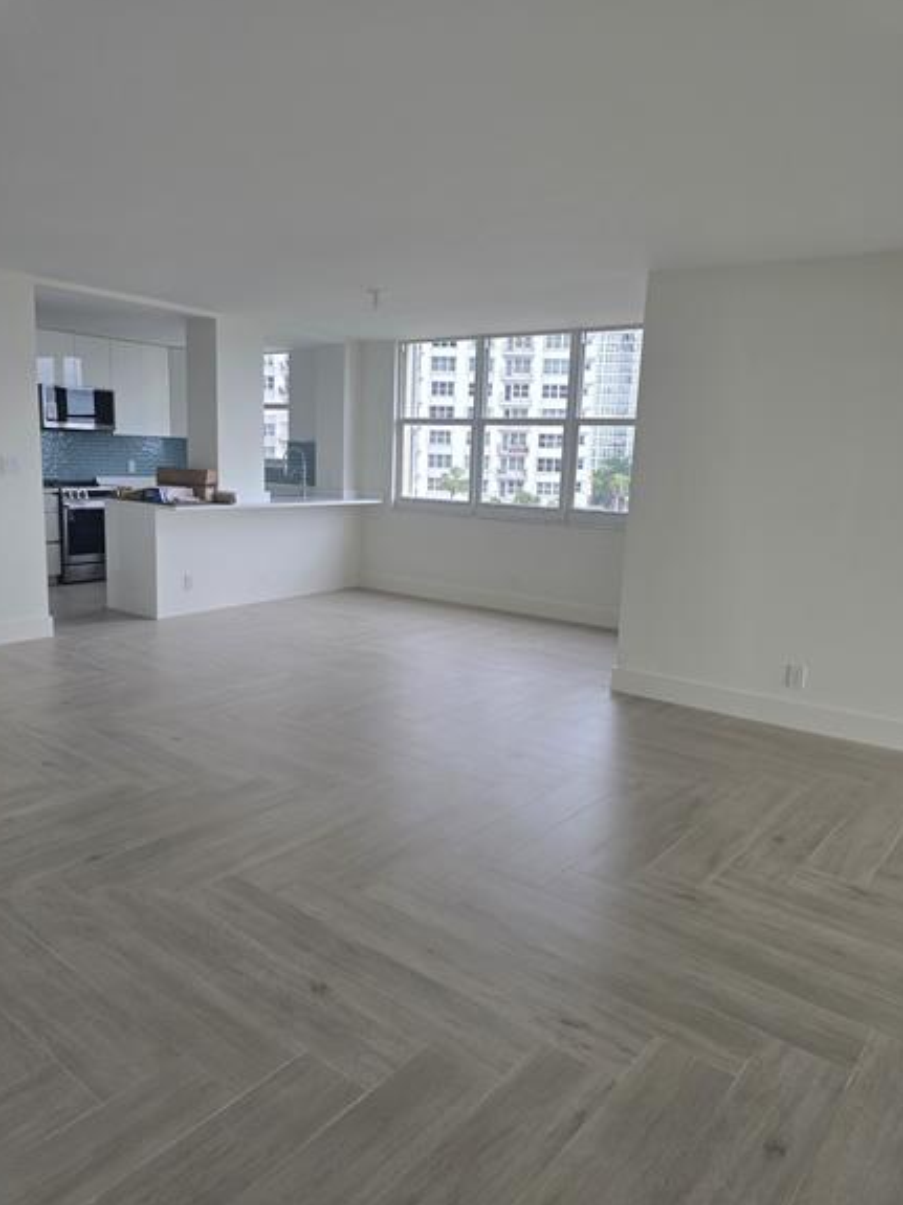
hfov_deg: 56.8
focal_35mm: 24
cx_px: 446
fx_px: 835
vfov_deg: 71.6
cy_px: 595
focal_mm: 6.3
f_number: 1.7
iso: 50
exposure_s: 1/180
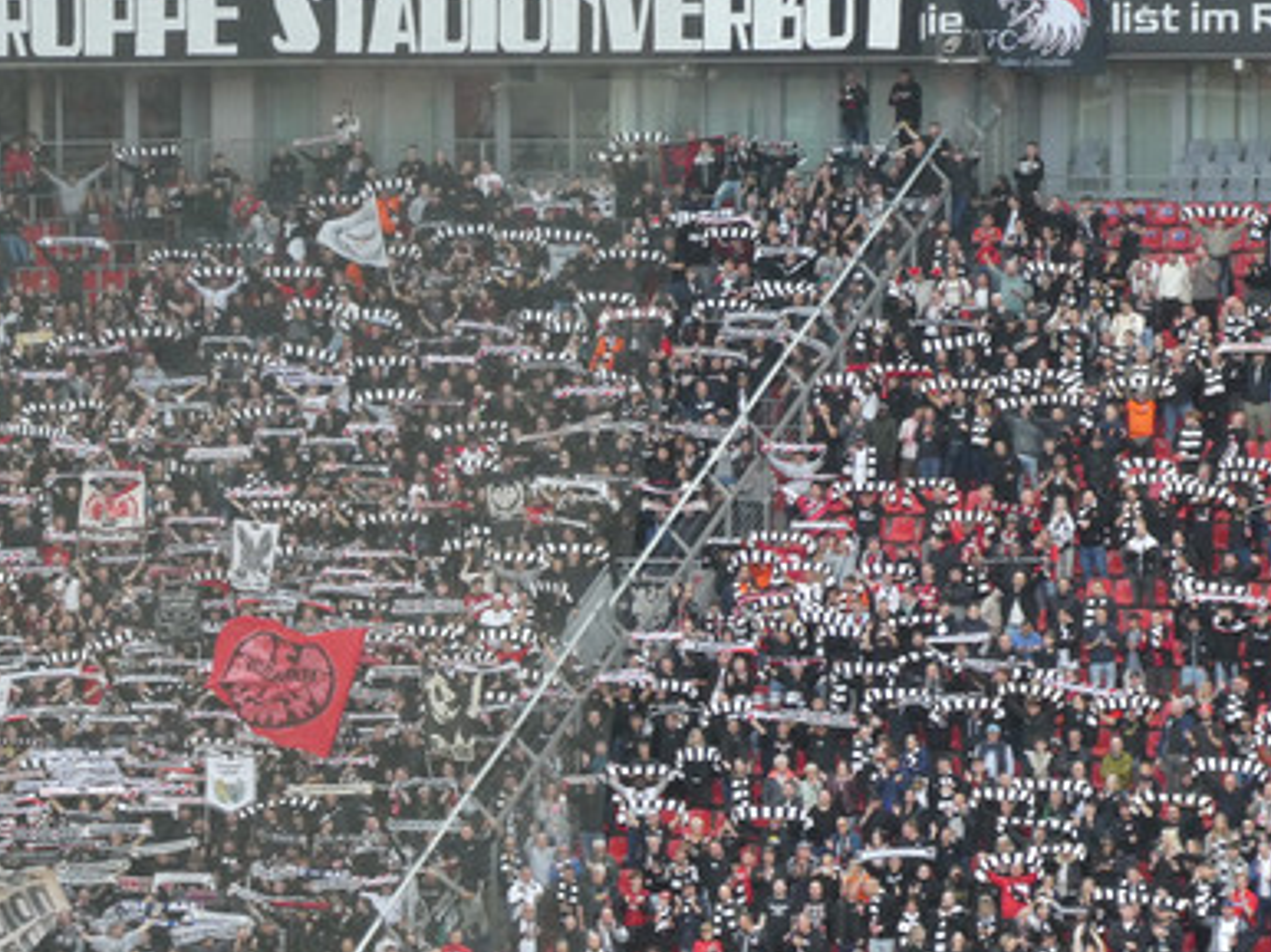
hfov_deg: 8.8
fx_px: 8220
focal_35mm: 224
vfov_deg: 6.6
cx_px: 237
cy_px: 741
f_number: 5.3
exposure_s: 1/80
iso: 320
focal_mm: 24.2
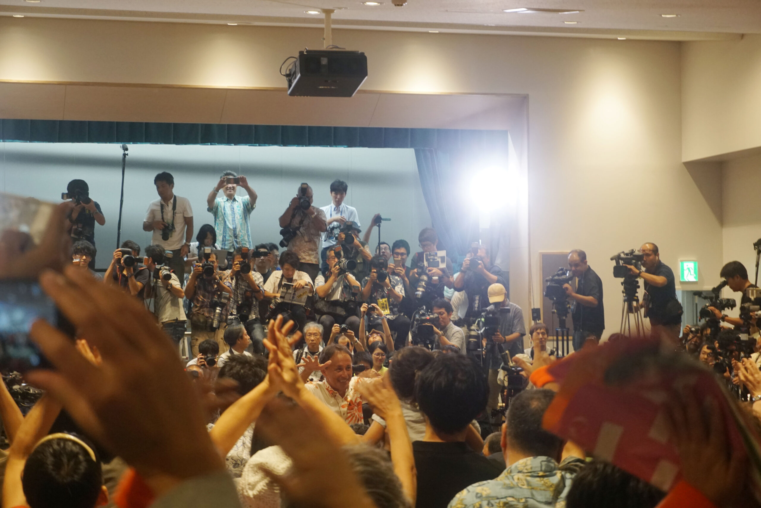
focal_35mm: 72
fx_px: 1522
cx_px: 380
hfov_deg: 28.1
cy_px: 254
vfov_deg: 18.9
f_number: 5.6
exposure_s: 1/80
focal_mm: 48
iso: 1000
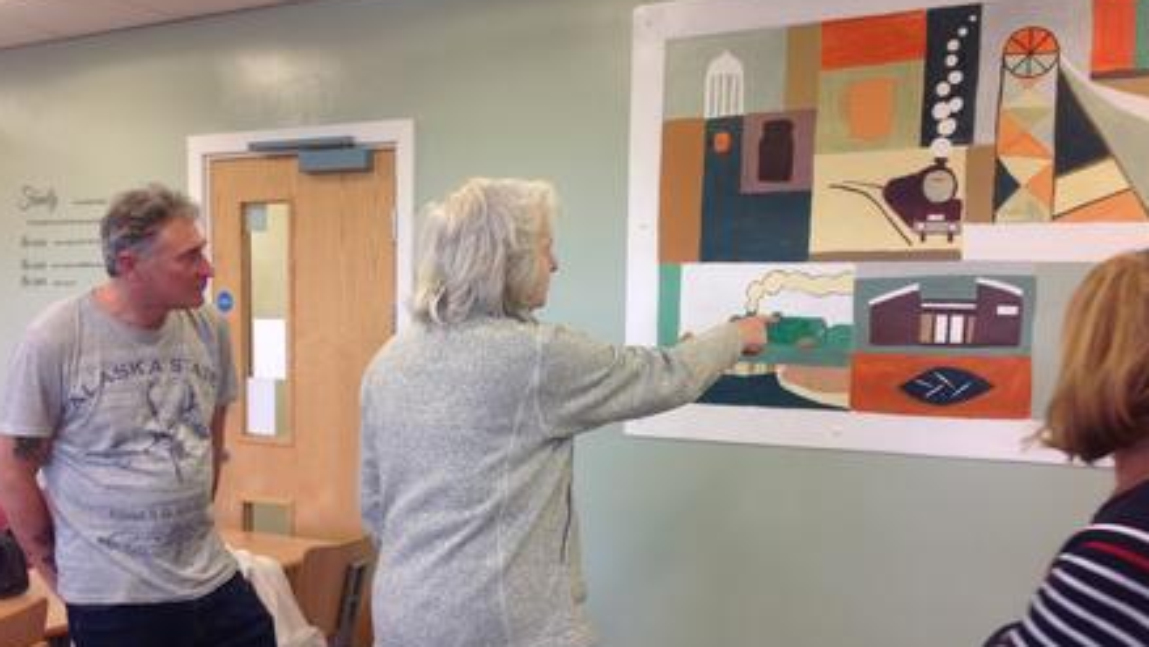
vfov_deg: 30.3
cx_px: 573
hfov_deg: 51.6
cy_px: 406
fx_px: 1188
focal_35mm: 39
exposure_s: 1/30
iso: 50
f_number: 2.4
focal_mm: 4.28
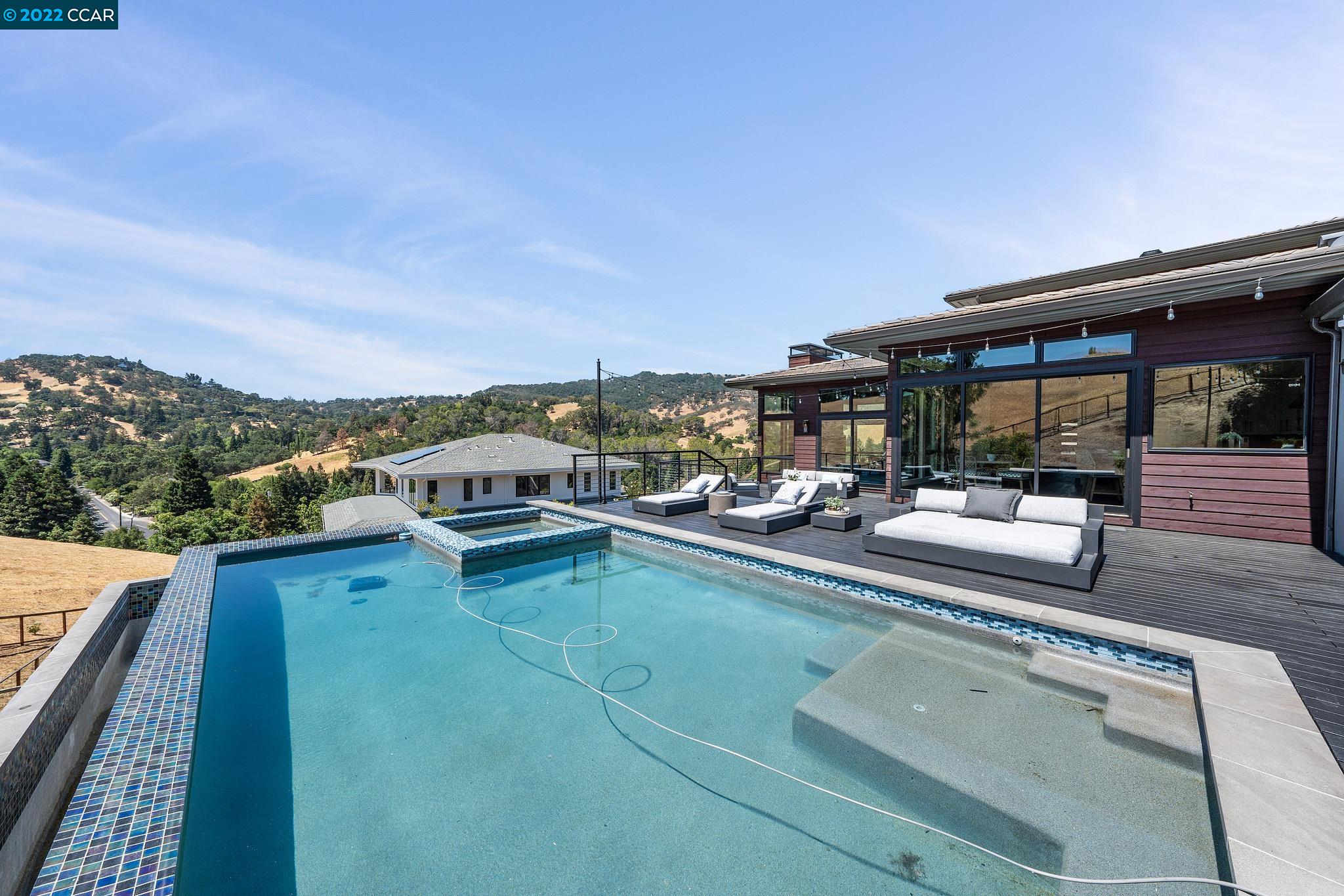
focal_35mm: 12
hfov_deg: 112.6
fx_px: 448
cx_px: 672
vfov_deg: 90.0
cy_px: 448
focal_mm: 12
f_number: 9
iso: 160
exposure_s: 1/320
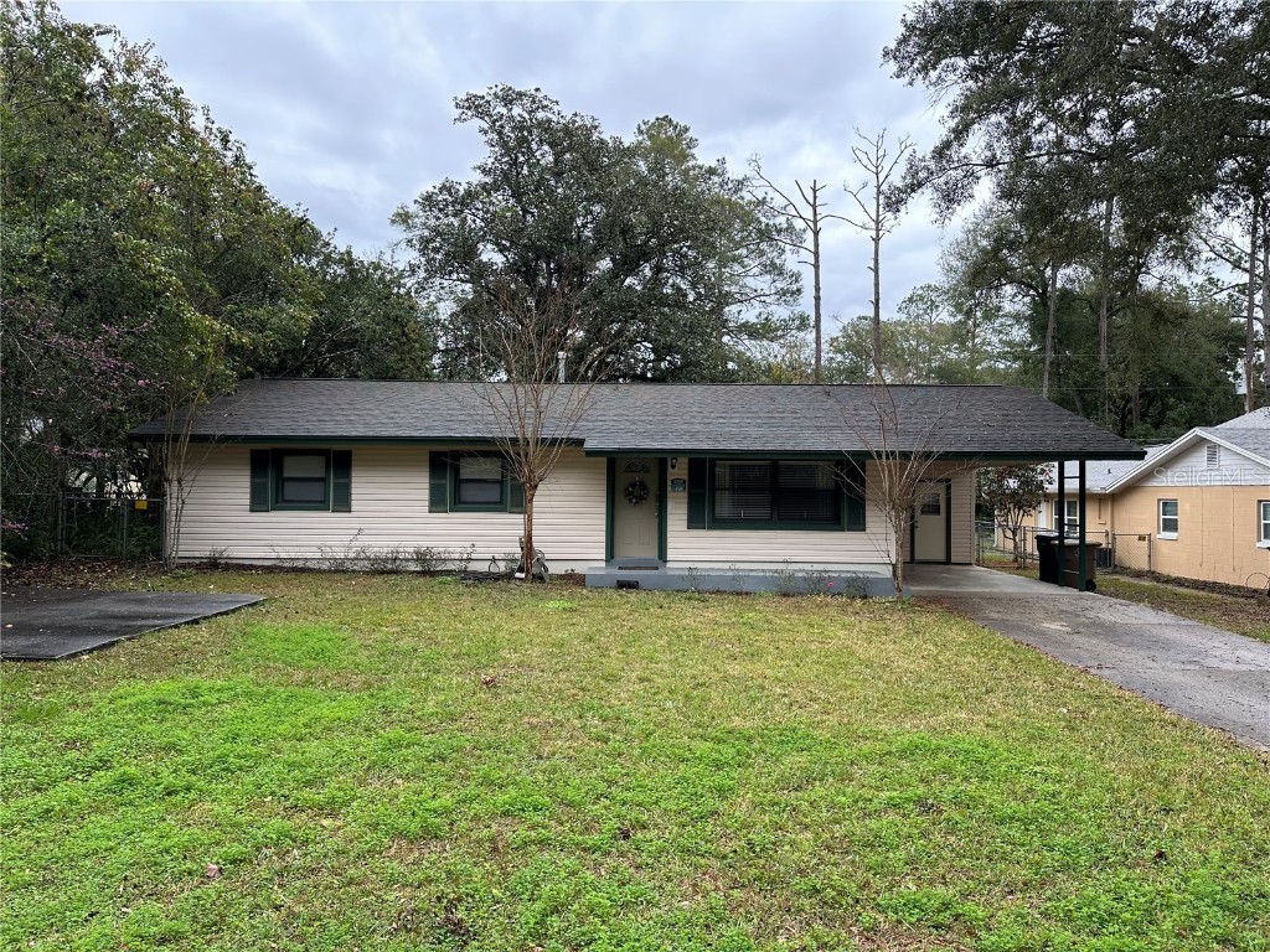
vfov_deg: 56.8
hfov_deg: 71.6
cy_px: 476
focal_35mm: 24
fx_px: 881
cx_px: 635
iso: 80
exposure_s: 1/714
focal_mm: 6.86
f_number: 1.78
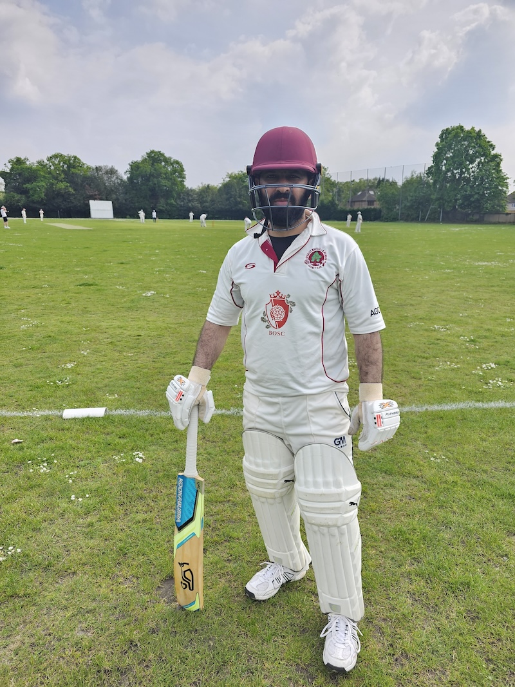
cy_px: 344
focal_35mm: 23
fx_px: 456
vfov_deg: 73.9
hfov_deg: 58.9
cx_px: 258
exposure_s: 1/392
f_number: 1.7
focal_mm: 6.3
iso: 20
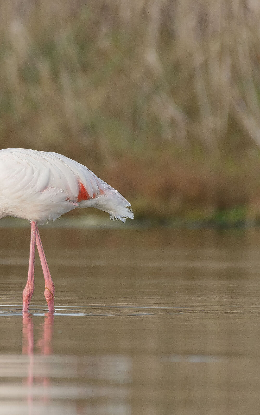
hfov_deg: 1.1
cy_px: 208
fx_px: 13013
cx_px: 42
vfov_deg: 1.8
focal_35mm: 1148
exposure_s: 1/500
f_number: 8
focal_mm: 500
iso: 280
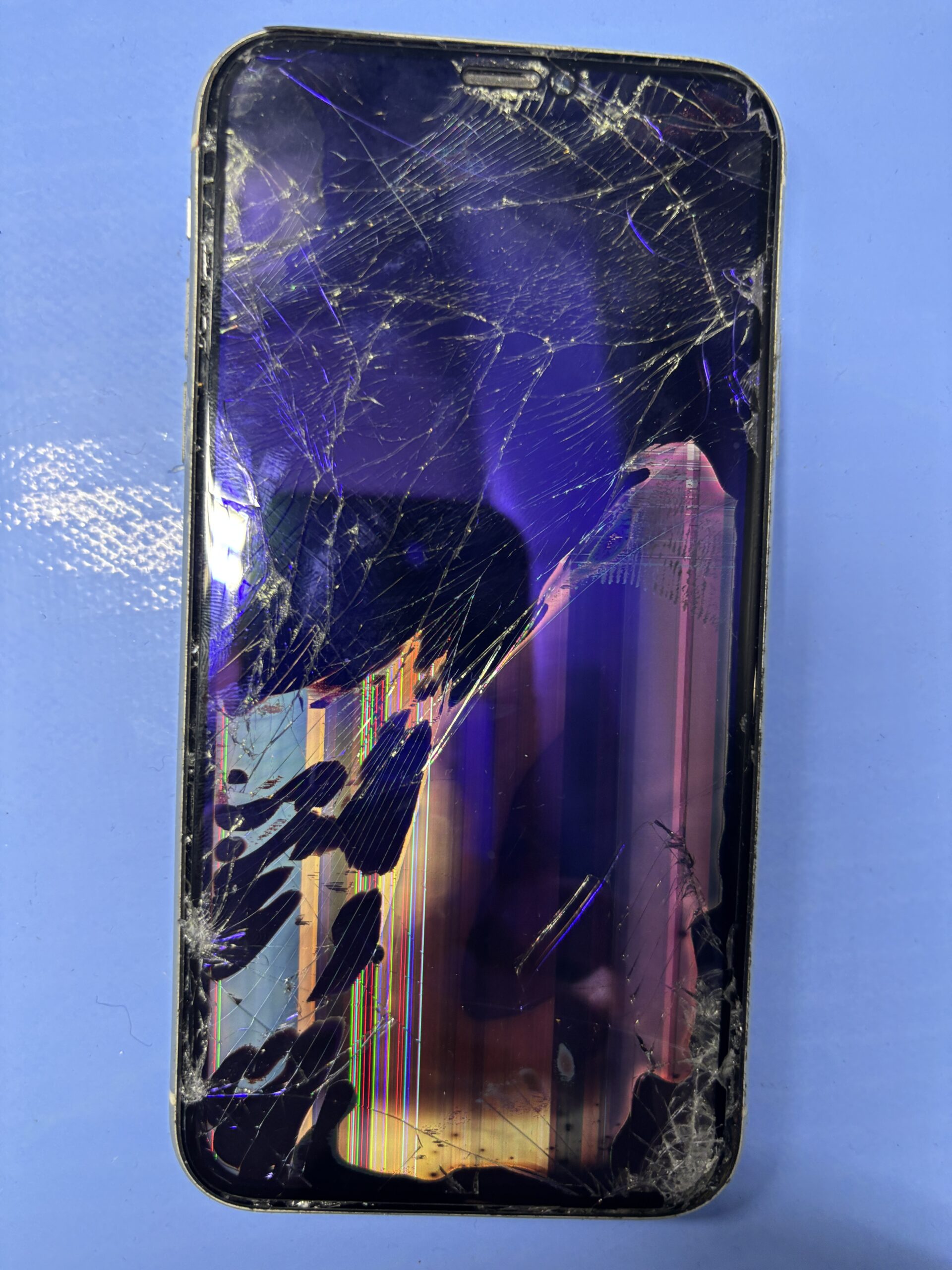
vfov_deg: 67.3
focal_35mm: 26
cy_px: 635
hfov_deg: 53.1
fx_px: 953
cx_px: 476
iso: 125
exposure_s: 1/73
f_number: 1.6
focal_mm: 5.96
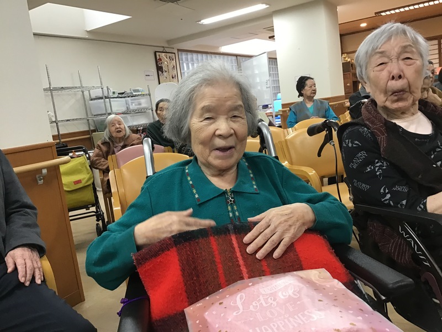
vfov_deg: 45.4
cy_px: 166
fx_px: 396
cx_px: 221
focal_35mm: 31
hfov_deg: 58.4
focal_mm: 3.3
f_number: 2.4
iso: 80
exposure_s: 1/30
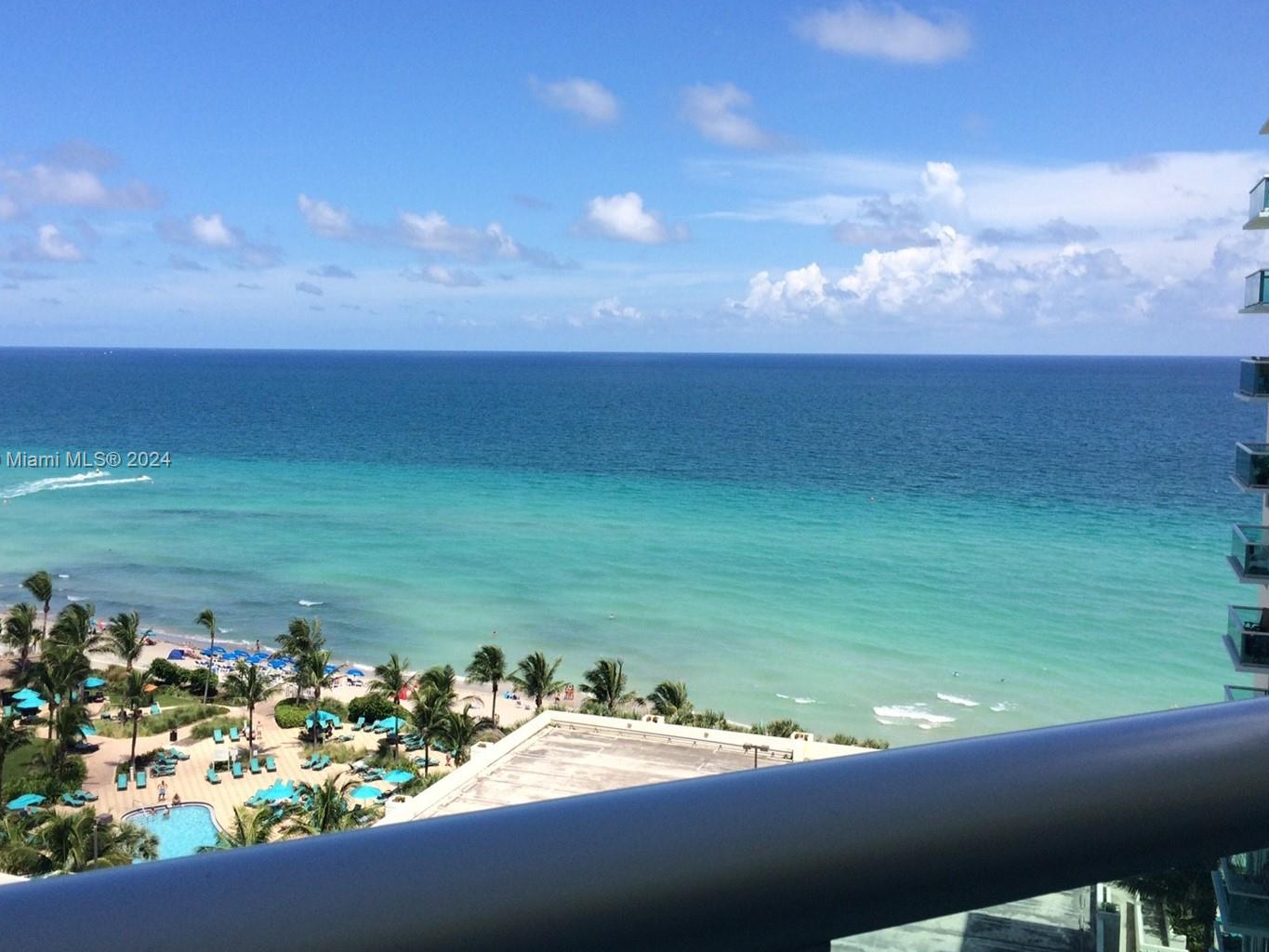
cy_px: 461
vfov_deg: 41.8
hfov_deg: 53.9
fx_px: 1247
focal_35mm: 34
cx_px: 617
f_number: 2.2
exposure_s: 1/2564
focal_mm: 4.15
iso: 32
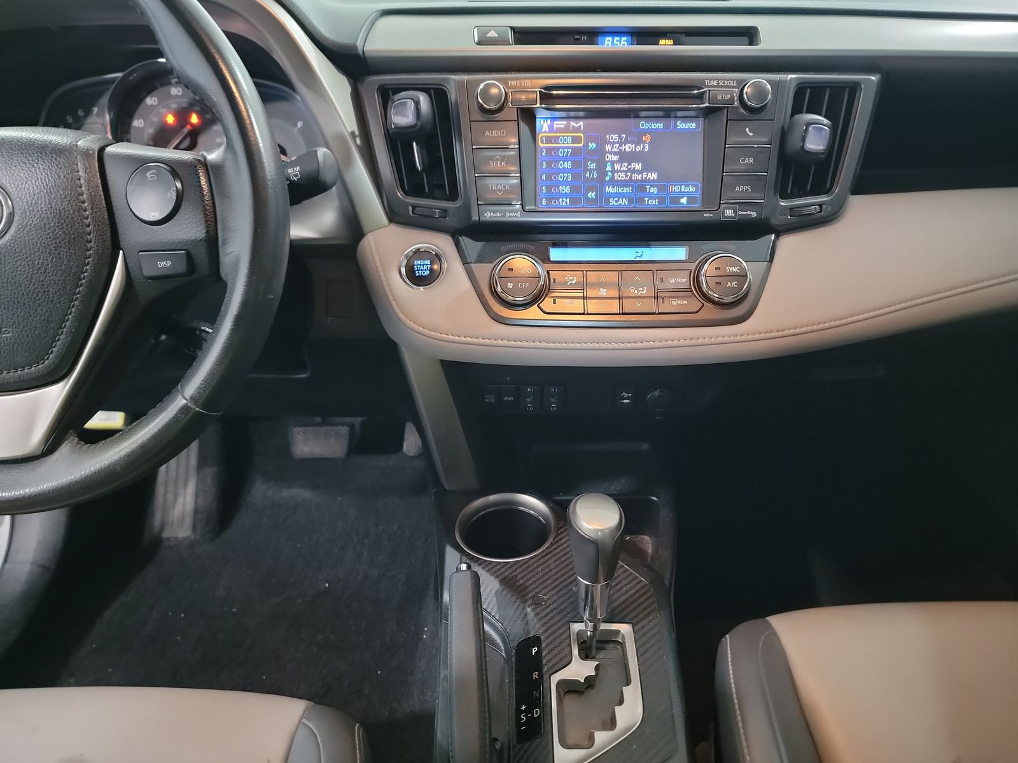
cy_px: 382
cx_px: 509
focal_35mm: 24
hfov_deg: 71.6
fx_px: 706
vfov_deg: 56.8
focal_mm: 6.7
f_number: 1.8
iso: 1334
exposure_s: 1/14
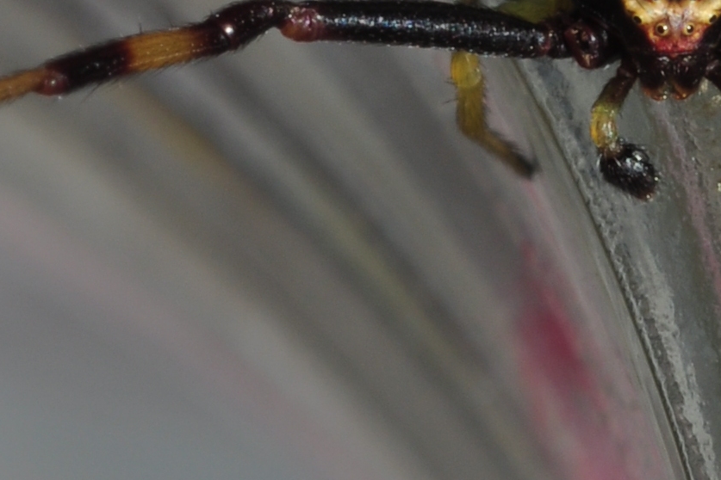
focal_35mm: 192
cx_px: 492
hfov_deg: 10.7
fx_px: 3845
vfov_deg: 7.2
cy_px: 184
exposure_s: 1/60
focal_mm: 60
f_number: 25
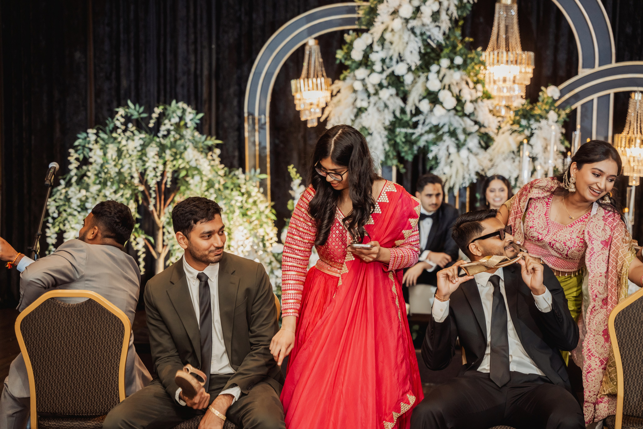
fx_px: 1250
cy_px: 214
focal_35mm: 70
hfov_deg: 28.8
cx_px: 322
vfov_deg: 19.5
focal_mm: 70
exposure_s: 1/160
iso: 1600
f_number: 2.8
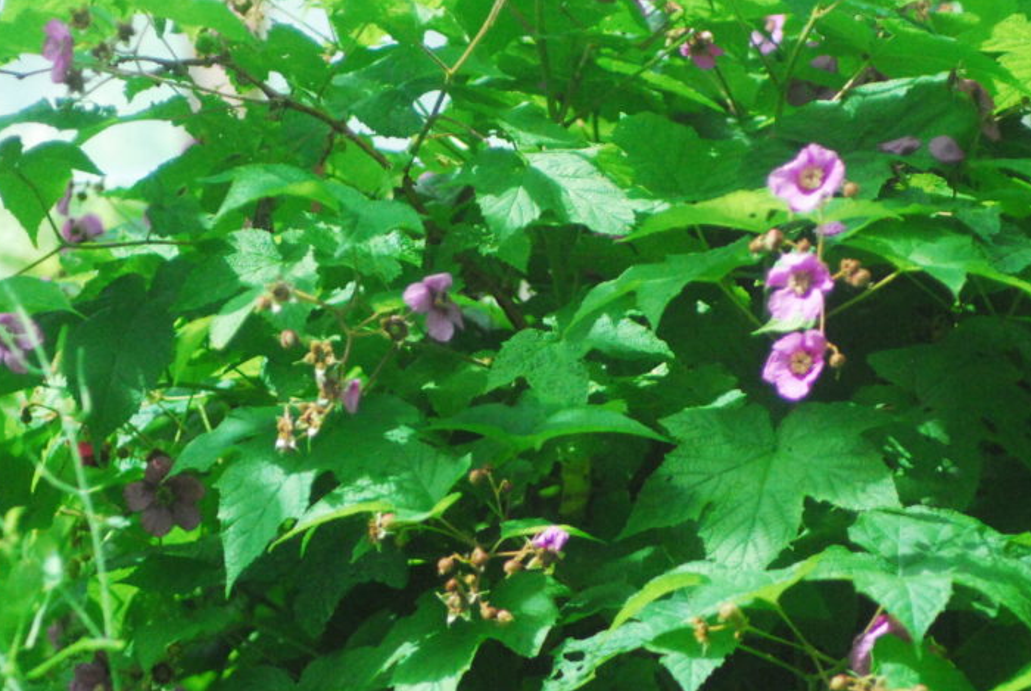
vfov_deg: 5.1
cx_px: 393
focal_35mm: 270
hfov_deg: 7.6
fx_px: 7740
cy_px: 435
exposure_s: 1/6000
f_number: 2.8
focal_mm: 105
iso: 1600
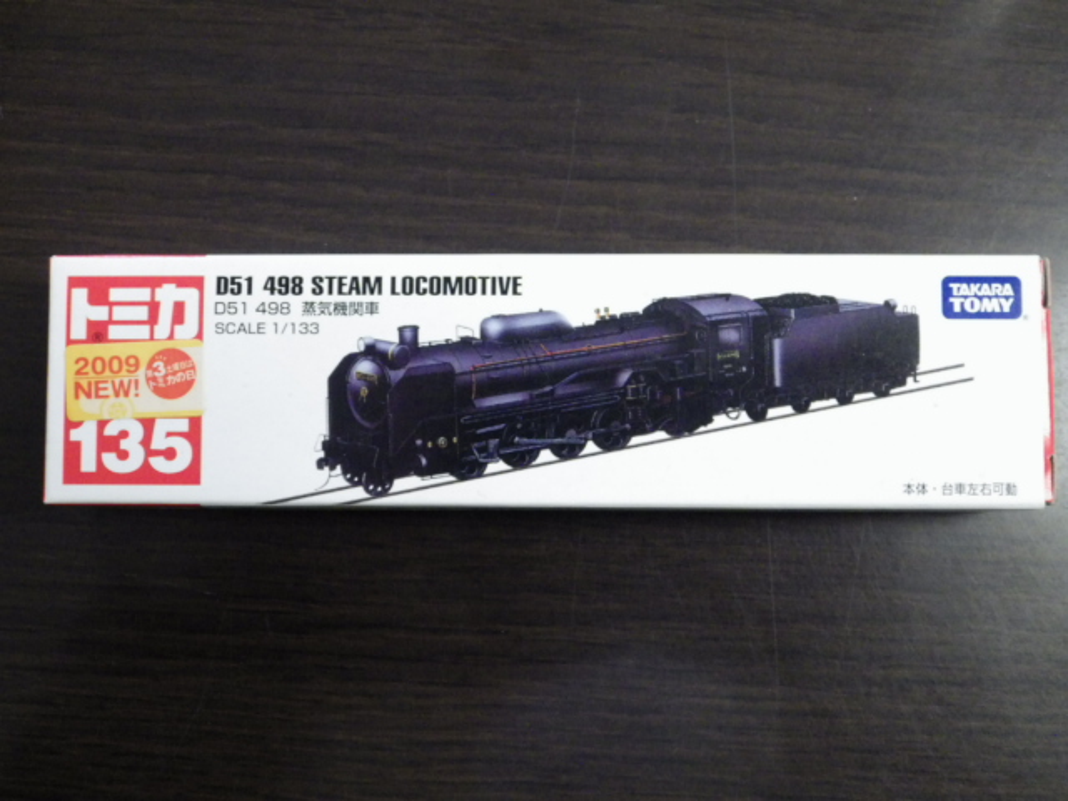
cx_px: 534
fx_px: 1820
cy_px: 400
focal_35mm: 59
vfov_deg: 24.8
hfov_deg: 32.7
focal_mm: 10.7
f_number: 4
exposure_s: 1/40
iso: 800
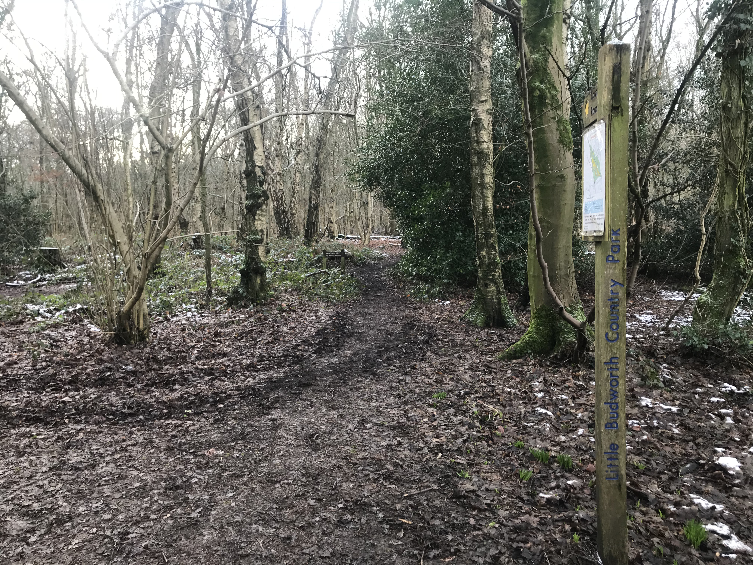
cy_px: 282
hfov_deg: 63.4
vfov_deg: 49.7
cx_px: 376
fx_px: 609
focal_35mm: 28
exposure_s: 1/50
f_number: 1.8
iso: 25
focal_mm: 3.99
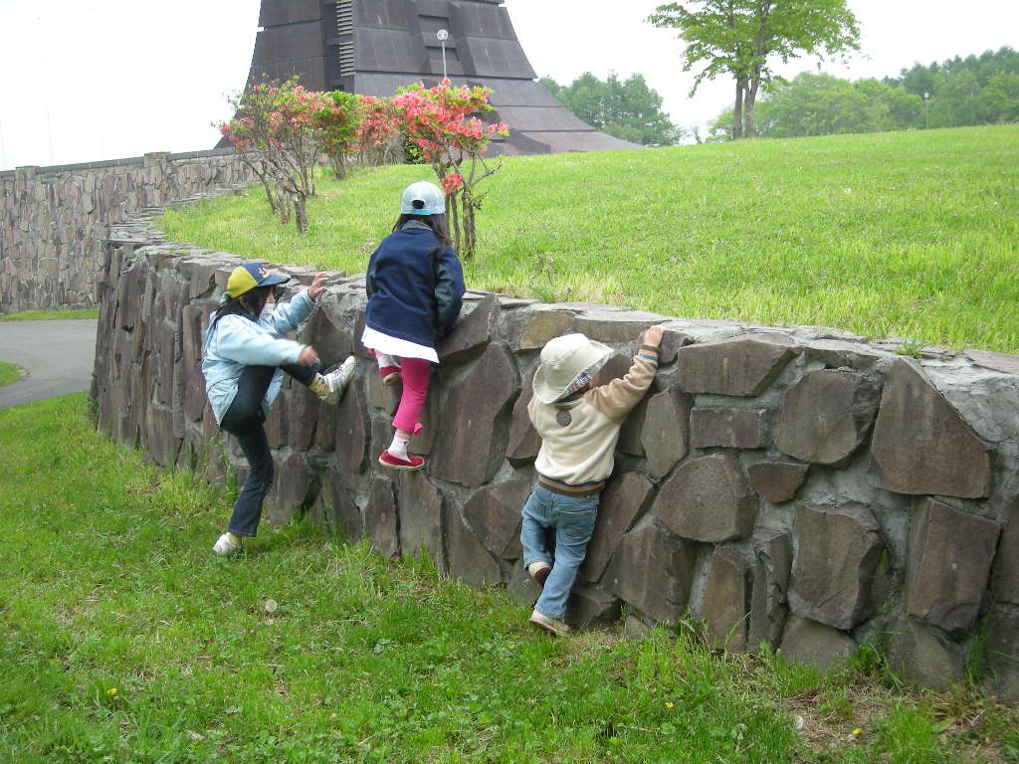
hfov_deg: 38.9
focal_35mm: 49
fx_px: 1442
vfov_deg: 29.7
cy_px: 382
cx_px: 510
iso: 50
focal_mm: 7.9
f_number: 3.2
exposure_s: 1/77.7
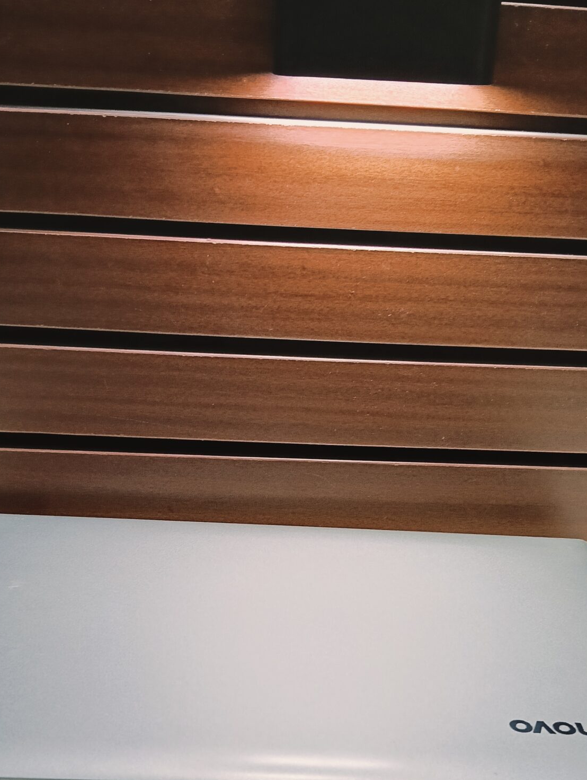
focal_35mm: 47
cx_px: 282
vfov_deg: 39.7
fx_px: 1060
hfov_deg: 31.0
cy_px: 549
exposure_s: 1/33.3
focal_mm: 3.98
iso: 320
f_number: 1.8
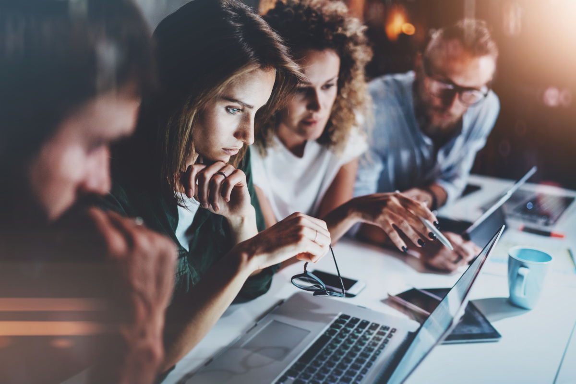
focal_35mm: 35
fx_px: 560
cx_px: 288
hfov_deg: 54.4
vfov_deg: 37.9
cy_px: 192
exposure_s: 1/125
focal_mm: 35
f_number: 1.4
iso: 500
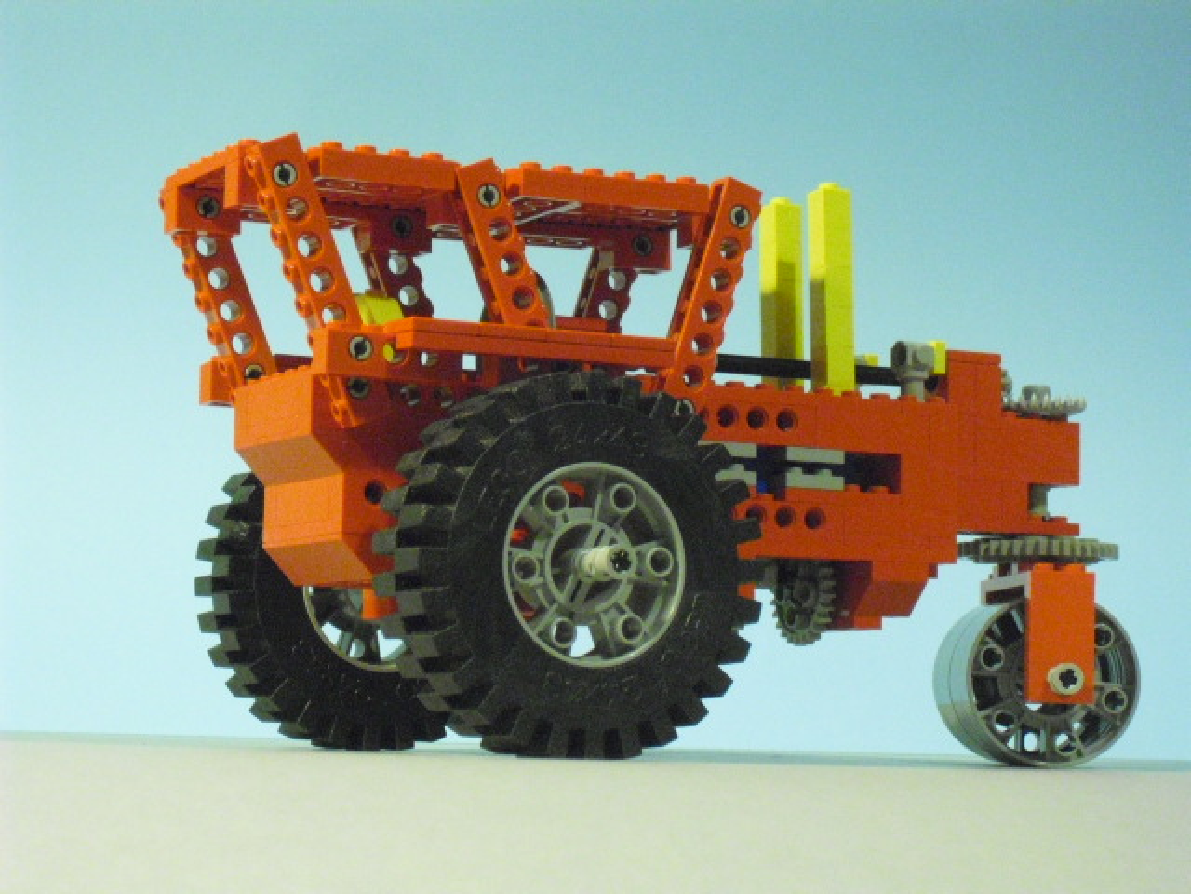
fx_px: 3062
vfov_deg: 16.6
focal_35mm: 89
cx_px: 596
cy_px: 447
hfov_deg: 22.0
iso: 800
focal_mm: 15.7
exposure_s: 1/13
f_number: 5.1
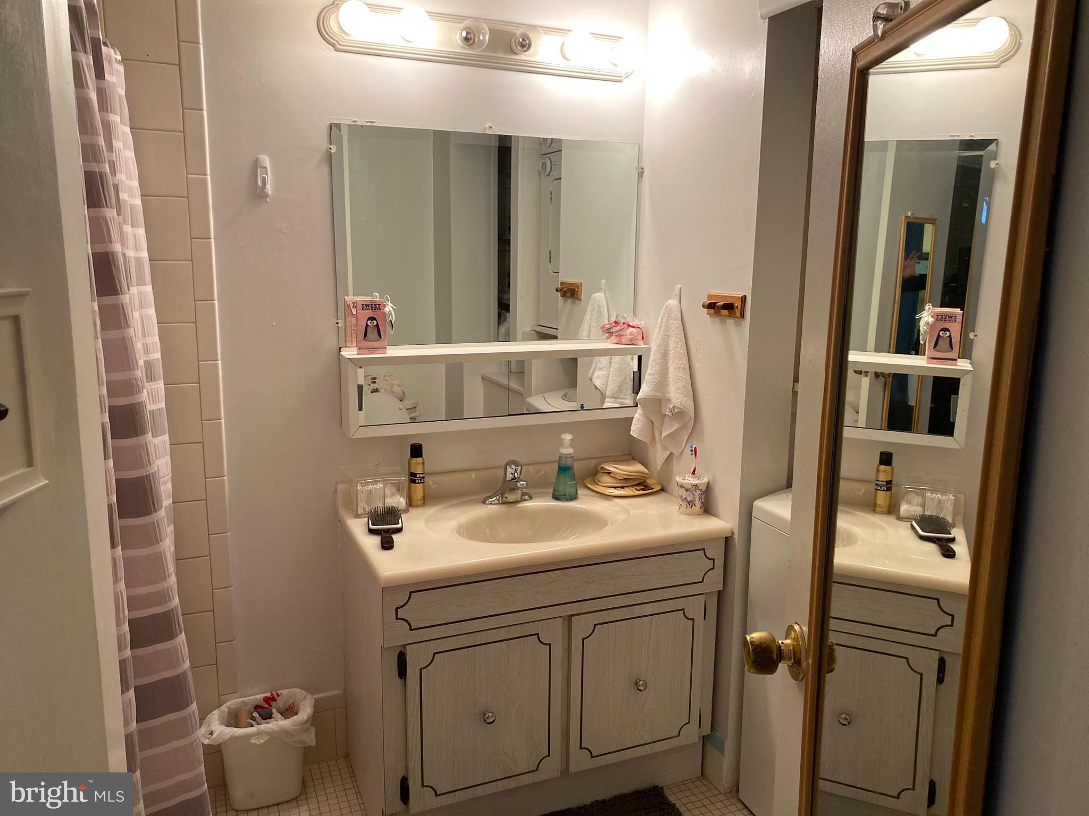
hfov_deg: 67.3
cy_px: 408
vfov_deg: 53.1
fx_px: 818
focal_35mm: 26
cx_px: 544
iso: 160
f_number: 1.8
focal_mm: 4.25
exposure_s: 1/60
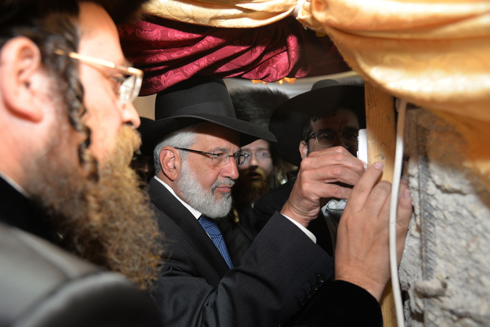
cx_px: 245
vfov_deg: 42.3
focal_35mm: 31
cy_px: 164
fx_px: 422
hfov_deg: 60.3
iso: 1000
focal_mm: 31
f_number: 4
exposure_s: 1/125
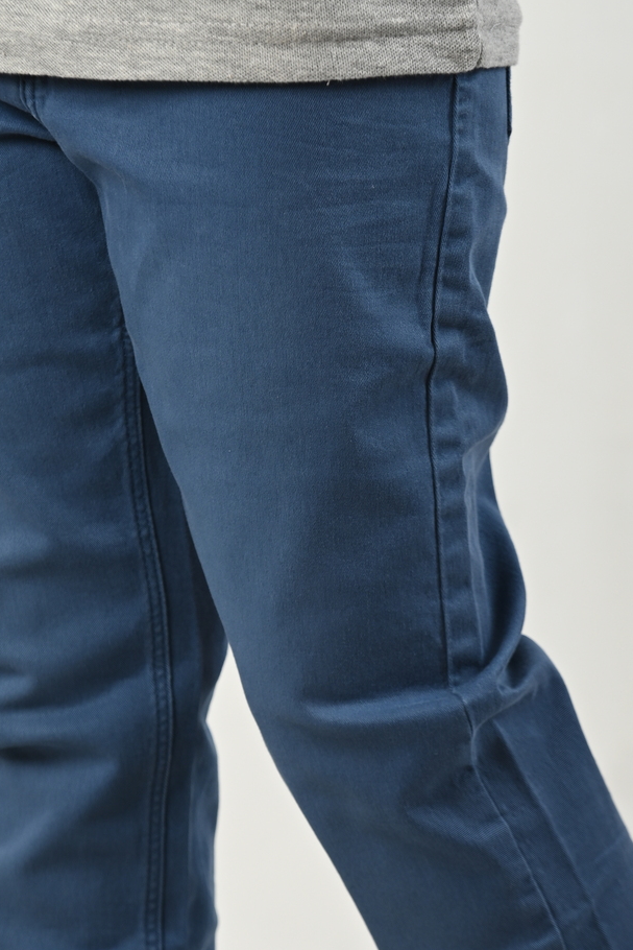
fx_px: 11731
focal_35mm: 445
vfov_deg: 4.6
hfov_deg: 3.1
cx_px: 293
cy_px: 651
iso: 160
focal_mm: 180
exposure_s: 1/200
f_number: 4.5
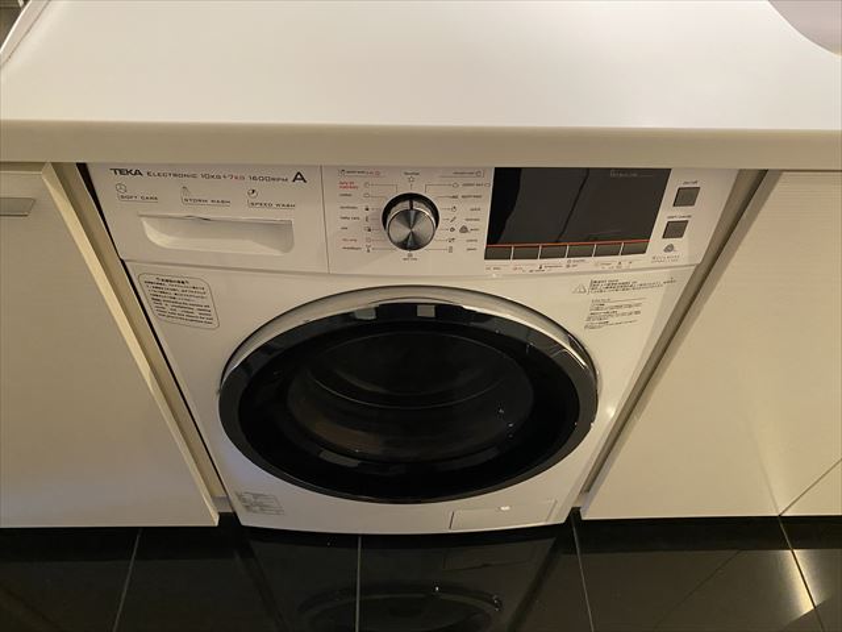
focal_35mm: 26
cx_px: 421
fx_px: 632
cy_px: 316
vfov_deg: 53.1
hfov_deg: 67.3
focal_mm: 4.25
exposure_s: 1/50
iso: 500
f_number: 1.8
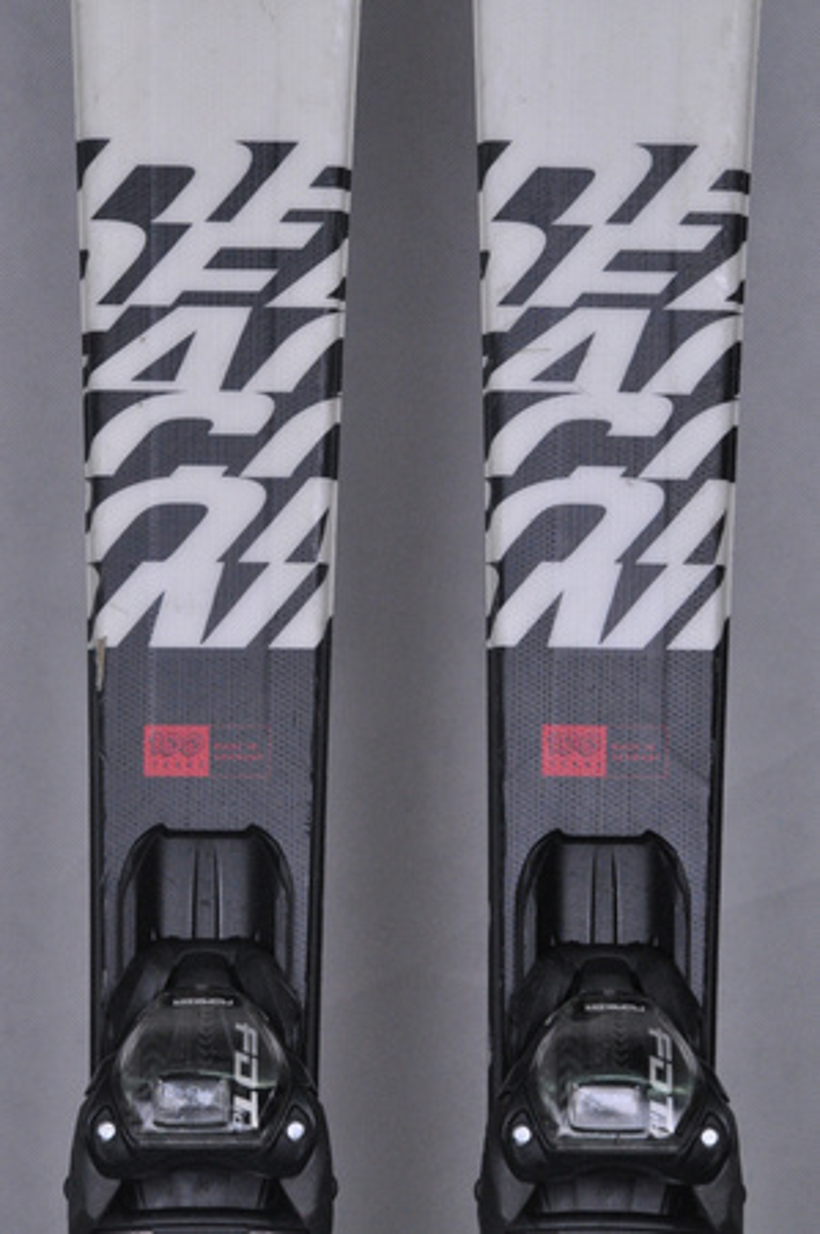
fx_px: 5393
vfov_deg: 13.1
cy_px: 617
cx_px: 410
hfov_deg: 8.7
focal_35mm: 158
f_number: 11
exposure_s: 1/125
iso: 3200
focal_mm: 105
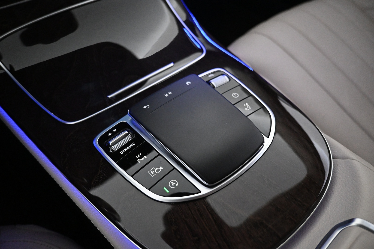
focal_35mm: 24
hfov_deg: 73.7
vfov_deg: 53.1
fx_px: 249
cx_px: 187
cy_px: 124
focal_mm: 16
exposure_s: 1/100
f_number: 3.5
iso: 4000
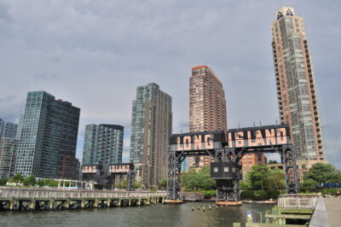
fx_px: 256
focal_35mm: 27
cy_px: 114
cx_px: 170
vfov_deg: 47.9
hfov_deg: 67.4
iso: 200
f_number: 10
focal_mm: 18
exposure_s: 1/400
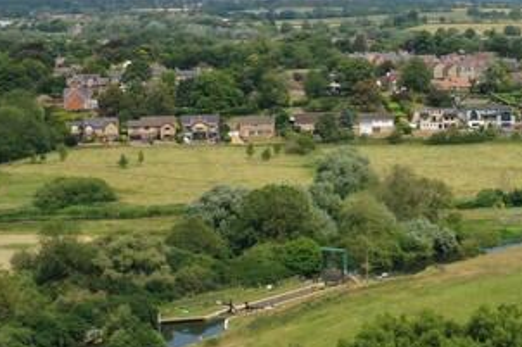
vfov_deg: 14.4
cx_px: 811
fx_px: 1377
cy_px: 118
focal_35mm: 95
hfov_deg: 18.6
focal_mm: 10.26
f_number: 6.3
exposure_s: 1/500
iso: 100
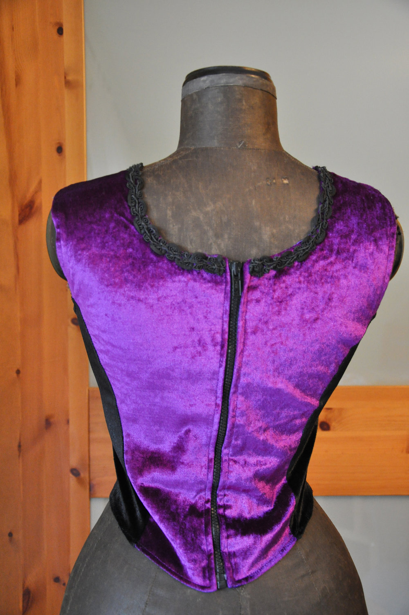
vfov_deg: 49.6
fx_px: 666
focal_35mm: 39
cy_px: 308
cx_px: 204
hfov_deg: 34.1
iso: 1600
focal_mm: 26
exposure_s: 1/13
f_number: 4
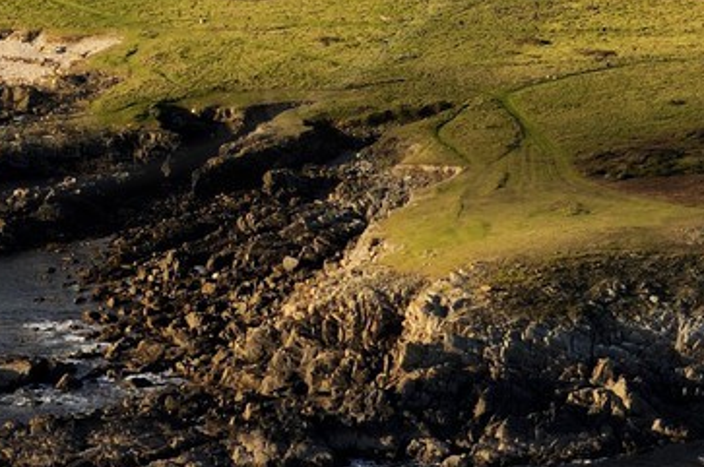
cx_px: -60
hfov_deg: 8.3
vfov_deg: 5.4
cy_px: -511
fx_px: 4824
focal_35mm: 247
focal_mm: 56
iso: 400
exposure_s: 1/1000
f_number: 5.6
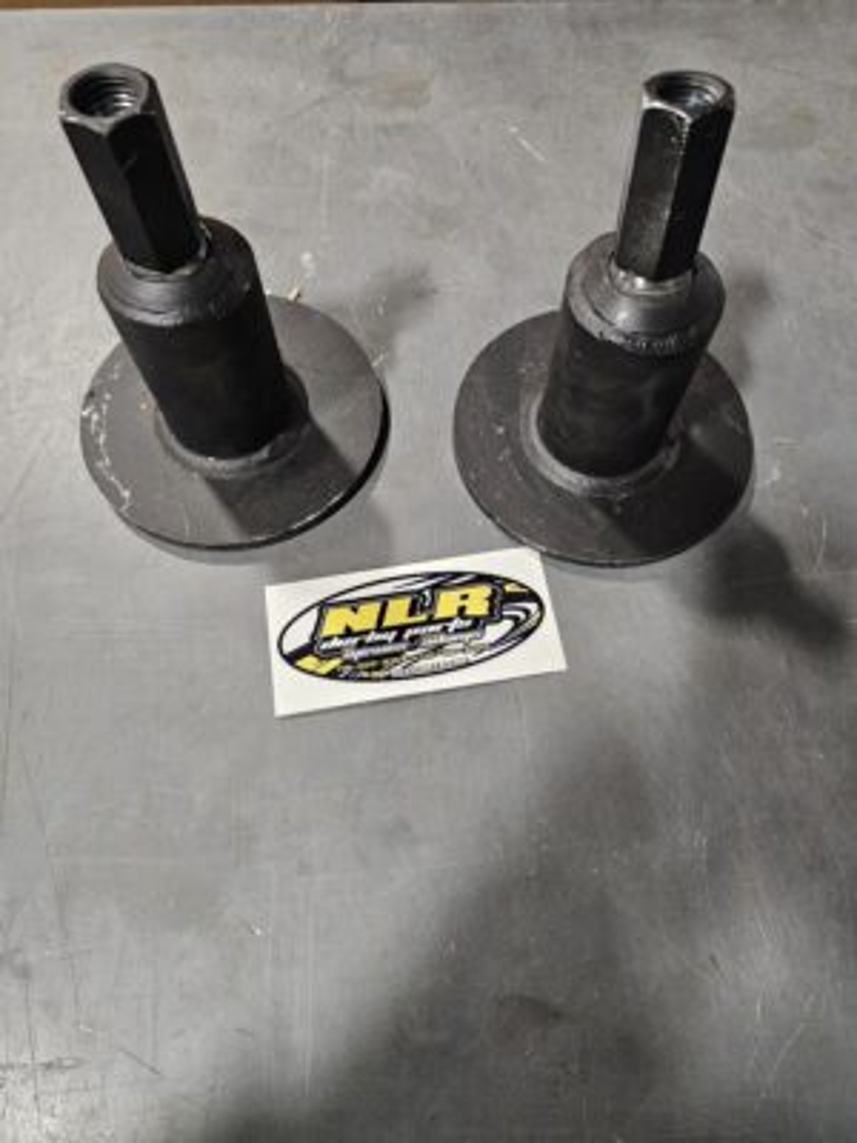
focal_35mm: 23
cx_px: 428
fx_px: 759
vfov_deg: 73.9
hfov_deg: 58.9
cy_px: 572
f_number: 1.7
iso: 800
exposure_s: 1/120
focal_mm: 6.3
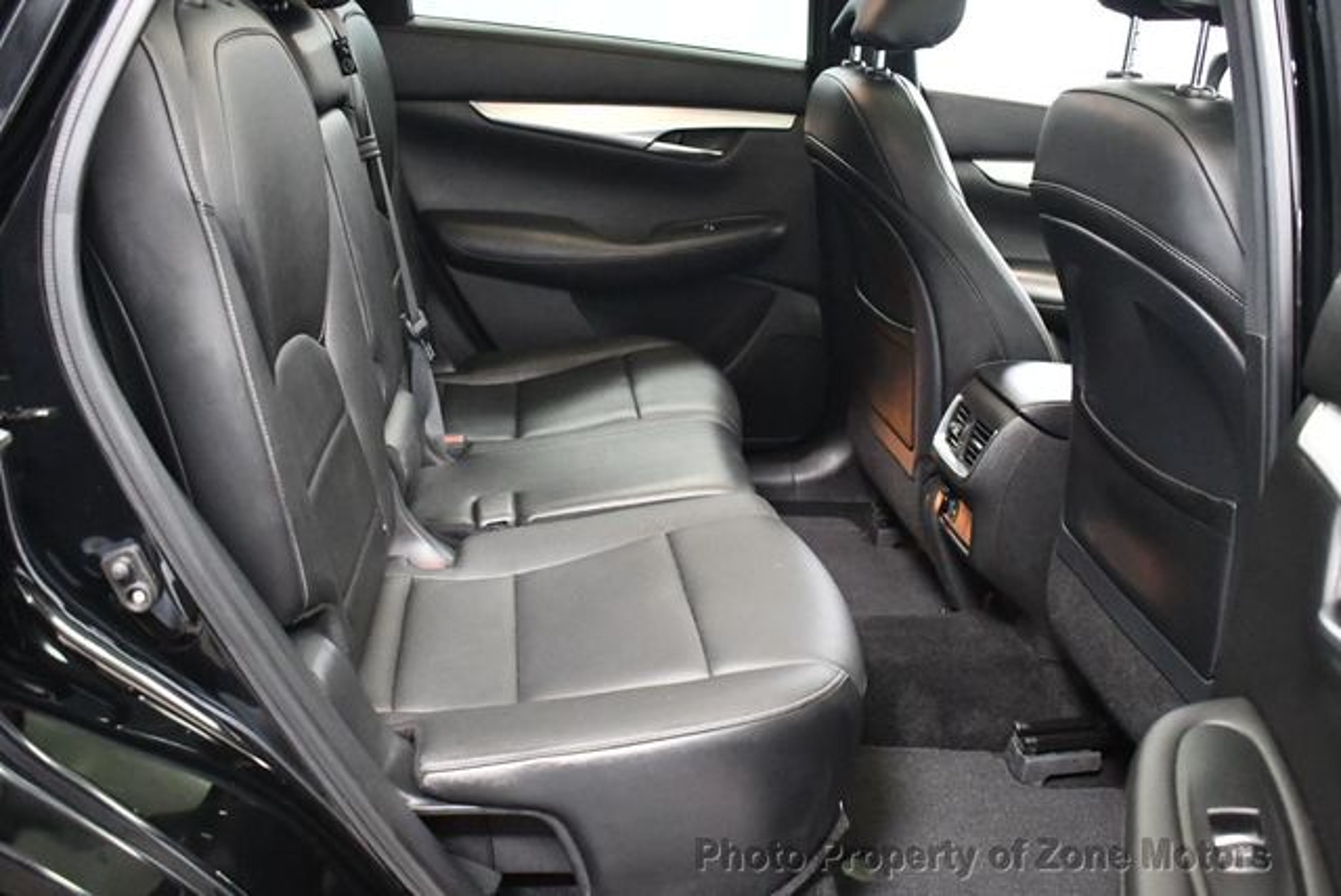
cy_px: 448
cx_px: 670
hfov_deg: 53.1
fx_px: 1342
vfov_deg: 36.9
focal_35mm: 36
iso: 6400
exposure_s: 1/60
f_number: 3.5
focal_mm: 18
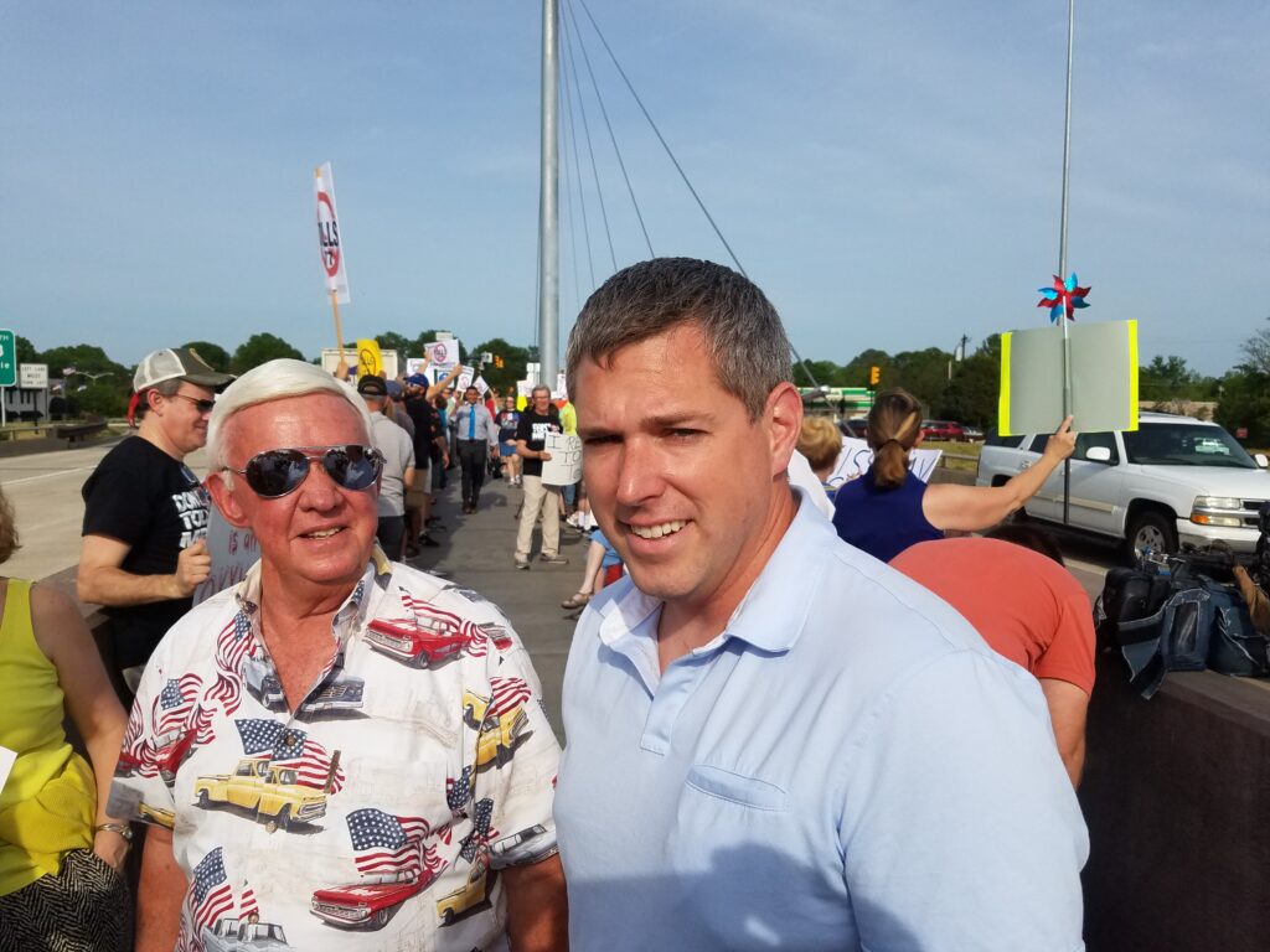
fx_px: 954
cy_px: 476
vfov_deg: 53.1
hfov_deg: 67.3
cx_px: 635
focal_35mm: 26
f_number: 1.7
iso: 50
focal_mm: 4.2
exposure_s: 1/3928
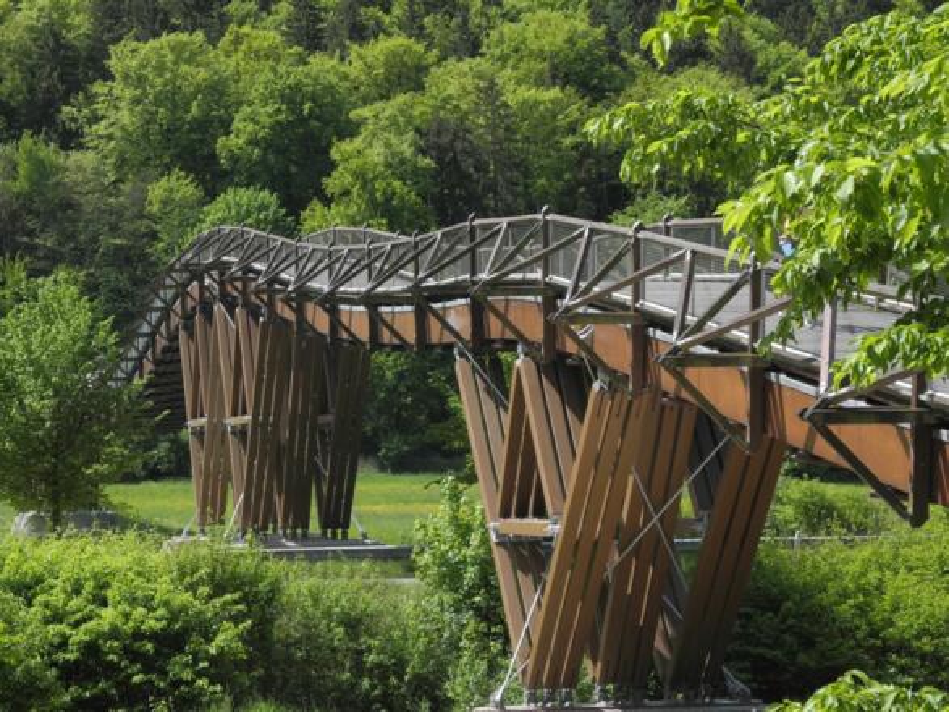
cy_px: 356
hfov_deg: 20.9
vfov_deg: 15.7
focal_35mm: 94
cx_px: 474
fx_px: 2576
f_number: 4.5
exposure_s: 1/389
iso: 100
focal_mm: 20.1
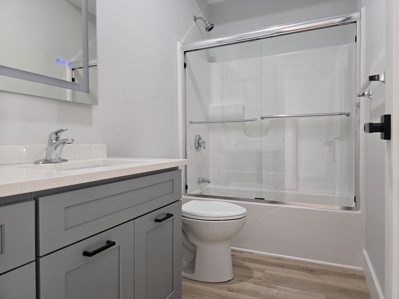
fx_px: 265
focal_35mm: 23
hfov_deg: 73.9
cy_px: 150
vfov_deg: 58.9
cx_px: 200
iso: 640
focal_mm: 6.3
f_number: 1.7
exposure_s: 1/120
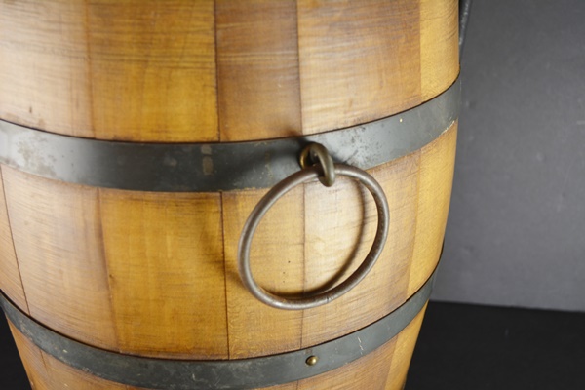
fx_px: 707
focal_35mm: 44
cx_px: 292
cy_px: 195
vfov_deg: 30.8
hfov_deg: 45.0
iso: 400
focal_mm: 29
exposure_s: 1/60
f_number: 4.5
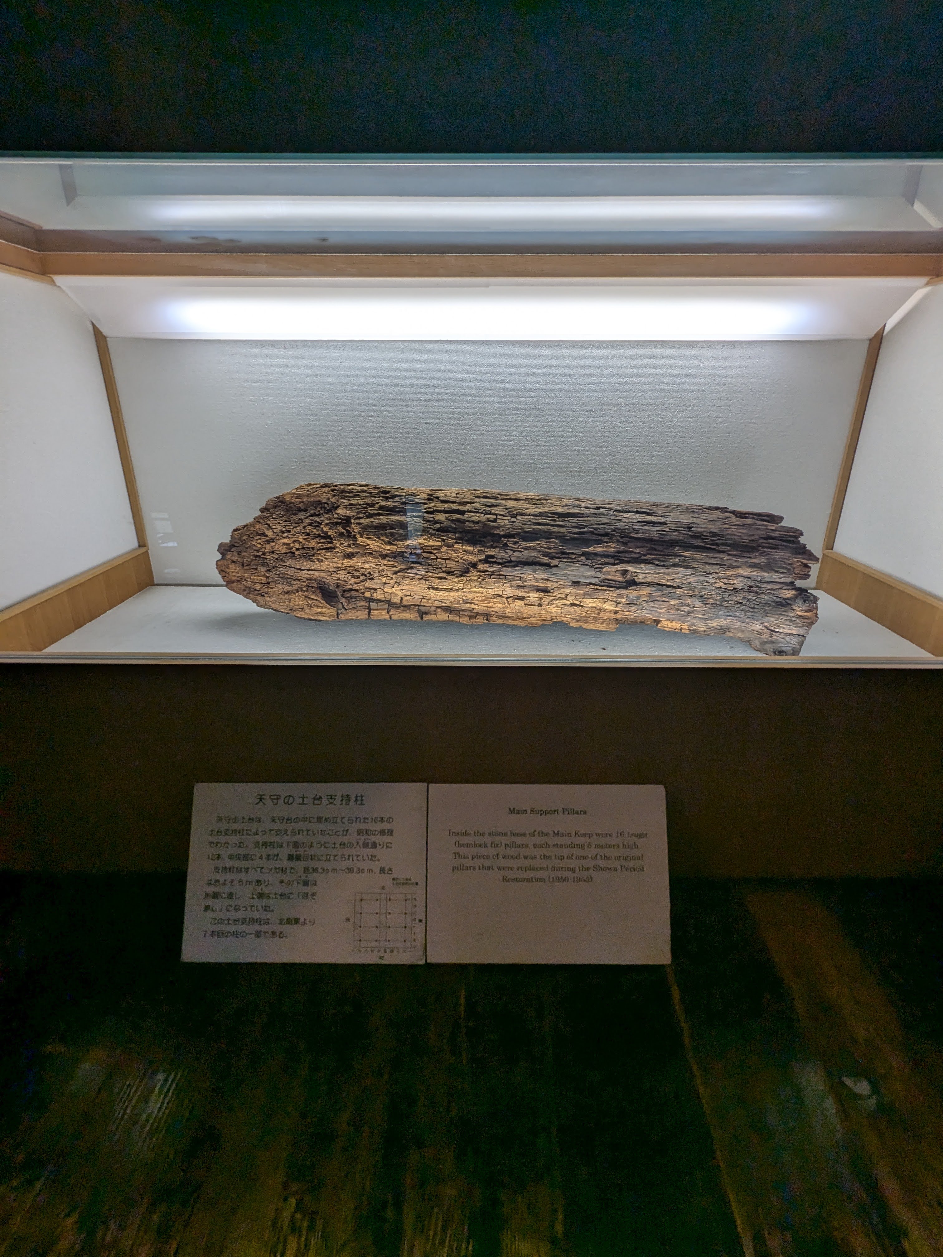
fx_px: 581
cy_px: 628
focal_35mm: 16
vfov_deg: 94.5
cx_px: 472
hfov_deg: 78.1
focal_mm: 2.35
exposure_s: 1/120
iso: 40
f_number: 2.2
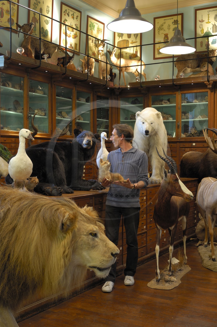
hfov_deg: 26.4
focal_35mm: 51
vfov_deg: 38.9
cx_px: 108
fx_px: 462
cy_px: 164
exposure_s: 1
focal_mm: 34
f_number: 8
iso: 100
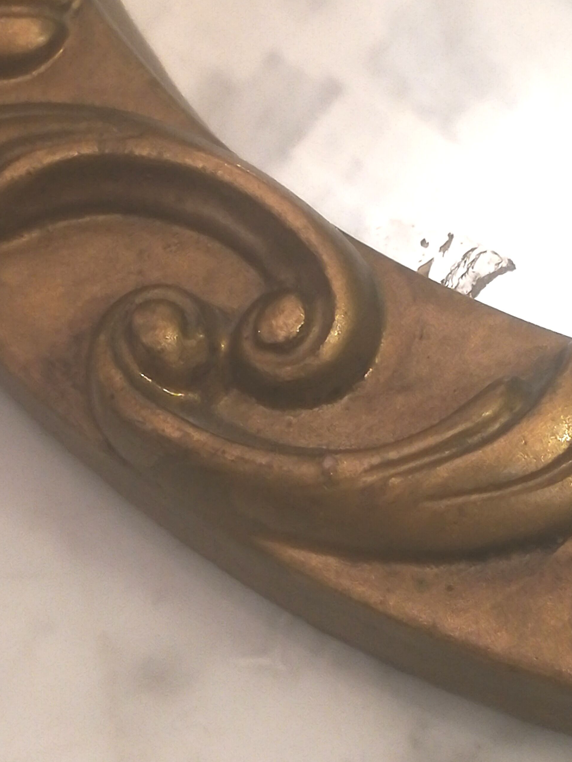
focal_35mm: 82
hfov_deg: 18.0
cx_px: 274
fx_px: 1806
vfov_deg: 23.8
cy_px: 397
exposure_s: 1/25
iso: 400
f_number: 2.2
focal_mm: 3.83
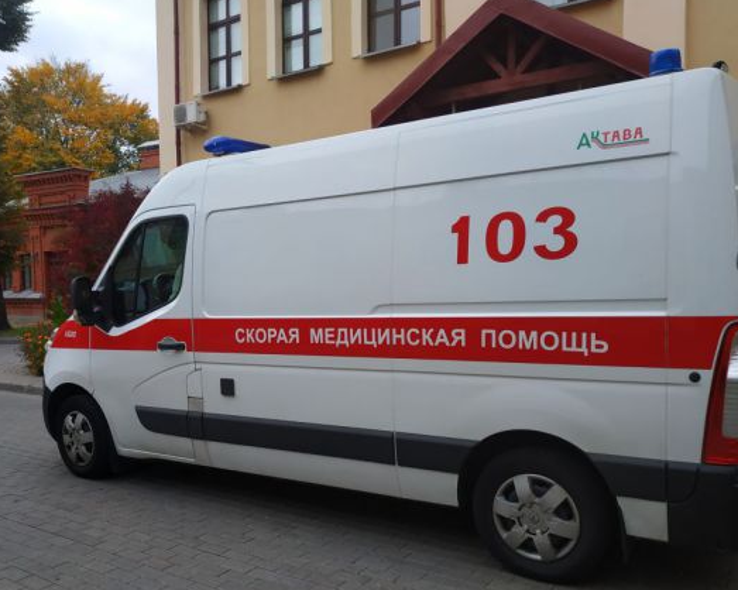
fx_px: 633
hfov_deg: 60.5
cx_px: 361
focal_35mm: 29
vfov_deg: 49.8
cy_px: 335
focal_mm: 3.94
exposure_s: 1/50
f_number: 1.9
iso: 100
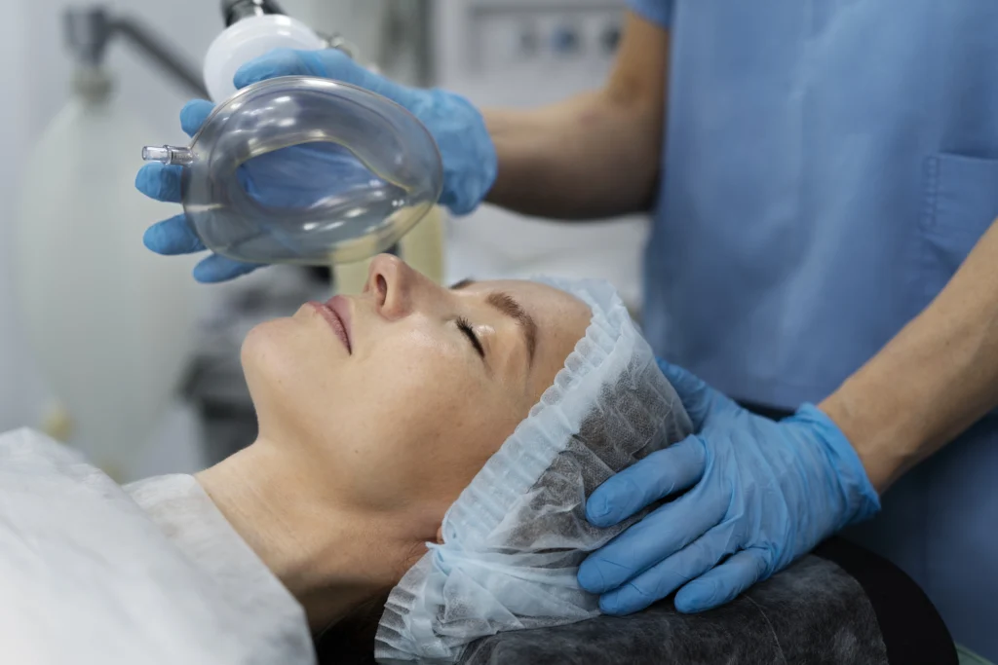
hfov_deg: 36.2
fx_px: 1525
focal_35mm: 55
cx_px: 499
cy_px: 332
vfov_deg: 24.6
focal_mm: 55
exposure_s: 1/160
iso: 100
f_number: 2.2
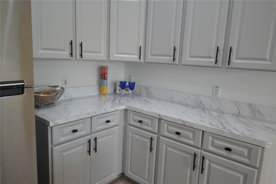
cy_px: 92
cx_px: 138
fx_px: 195
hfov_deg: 70.5
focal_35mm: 26
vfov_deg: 50.4
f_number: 4.2
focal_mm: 17
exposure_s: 1/40
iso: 400
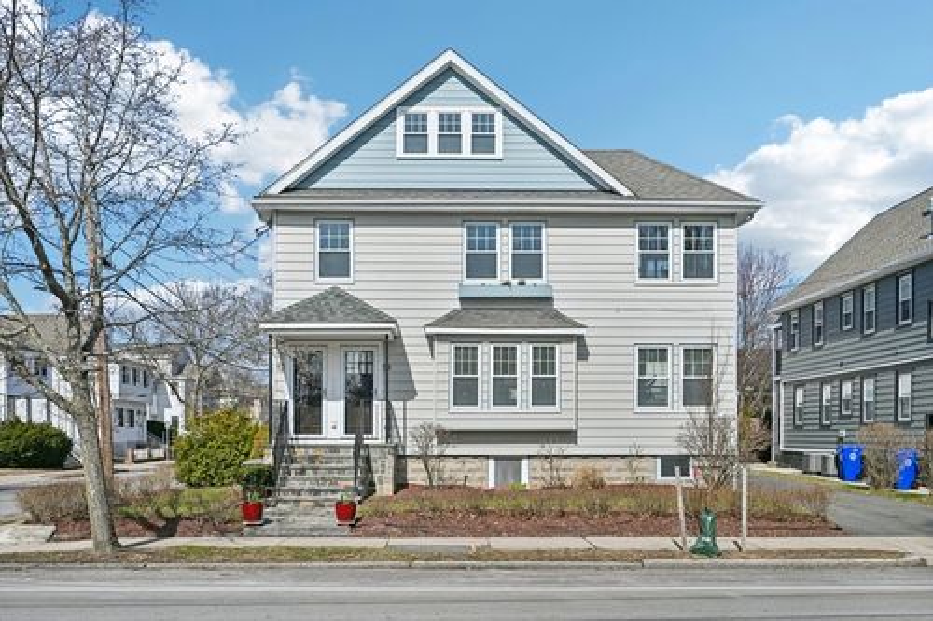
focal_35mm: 30
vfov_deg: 43.6
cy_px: 310
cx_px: 466
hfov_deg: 61.9
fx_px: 777
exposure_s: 1/2000
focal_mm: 30
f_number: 8
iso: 400
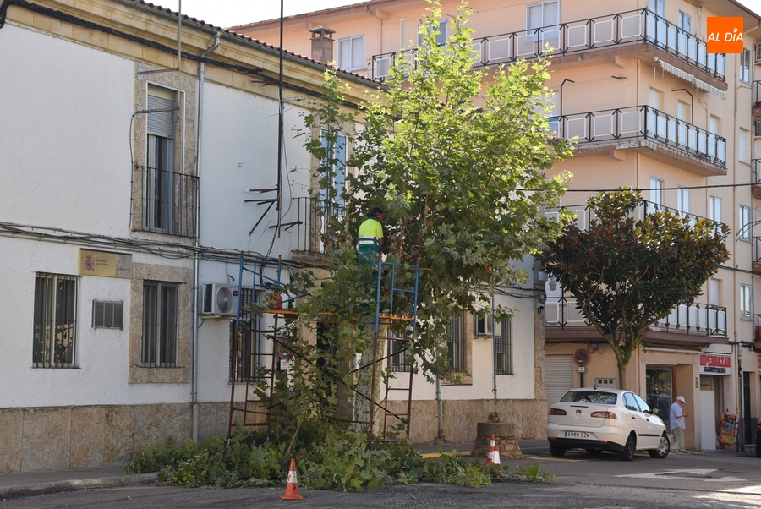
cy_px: 254
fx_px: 1428
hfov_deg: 29.8
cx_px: 380
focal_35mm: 68
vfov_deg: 20.2
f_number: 8
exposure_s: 1/250
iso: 250
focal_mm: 45
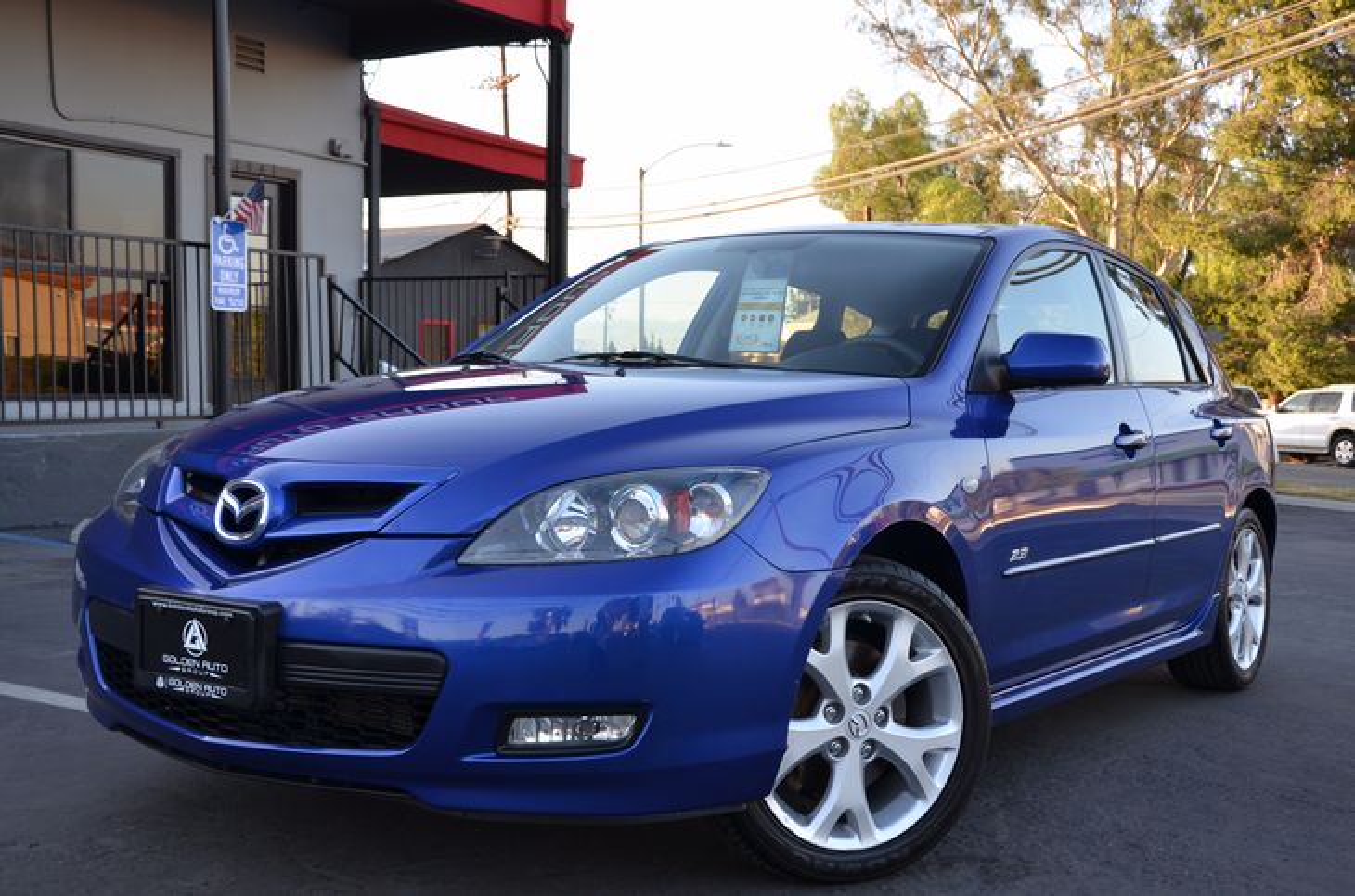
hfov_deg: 49.7
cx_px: 678
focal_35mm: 39
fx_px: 1464
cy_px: 448
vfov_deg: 34.0
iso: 250
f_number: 5.6
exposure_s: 1/125
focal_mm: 26
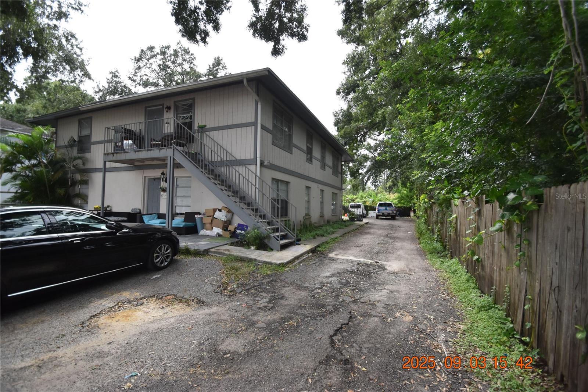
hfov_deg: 100.4
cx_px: 294
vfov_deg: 77.3
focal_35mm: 15
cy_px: 196
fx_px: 245
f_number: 3.5
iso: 800
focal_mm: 10
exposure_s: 1/3000
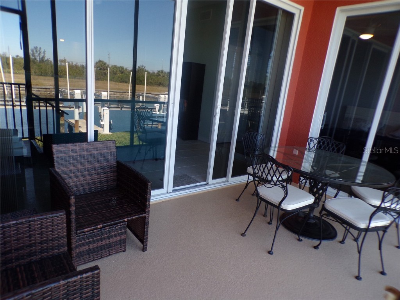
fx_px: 277
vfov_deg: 56.8
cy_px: 150
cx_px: 200
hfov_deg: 71.6
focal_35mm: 24
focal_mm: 4.3
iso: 108
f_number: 3
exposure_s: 1/60
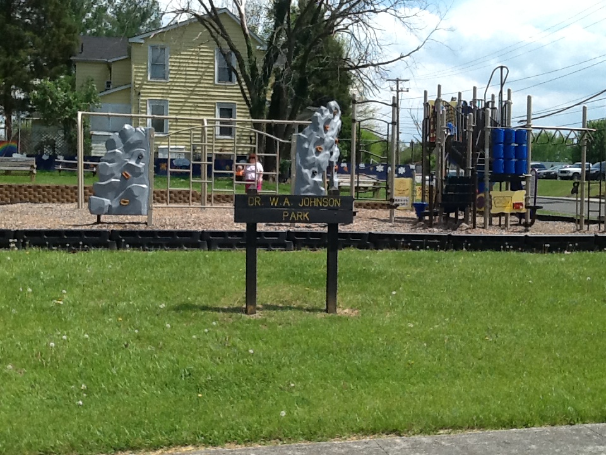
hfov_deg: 42.9
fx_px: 770
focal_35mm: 44
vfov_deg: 32.9
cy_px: 228
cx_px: 303
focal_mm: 2.03
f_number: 2.4
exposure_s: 1/1163
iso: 40
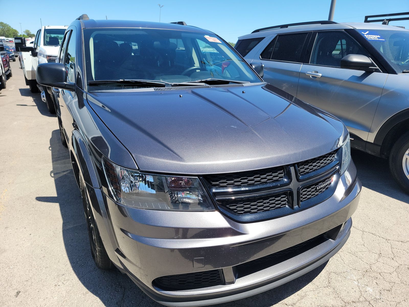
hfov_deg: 71.6
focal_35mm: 24
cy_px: 154
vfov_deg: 56.8
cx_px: 204
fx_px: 284
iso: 50
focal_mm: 6.7
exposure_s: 1/497
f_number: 1.8
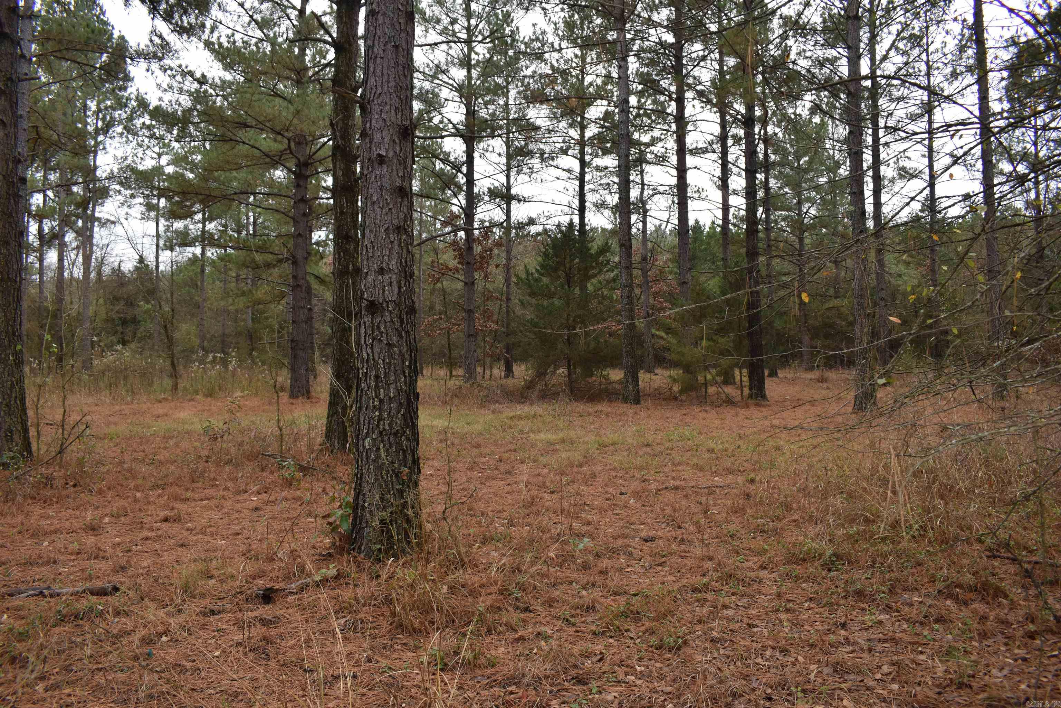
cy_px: 354
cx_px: 530
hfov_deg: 67.4
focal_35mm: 27
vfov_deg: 47.9
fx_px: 796
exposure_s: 1/250
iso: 280
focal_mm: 18
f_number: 5.6
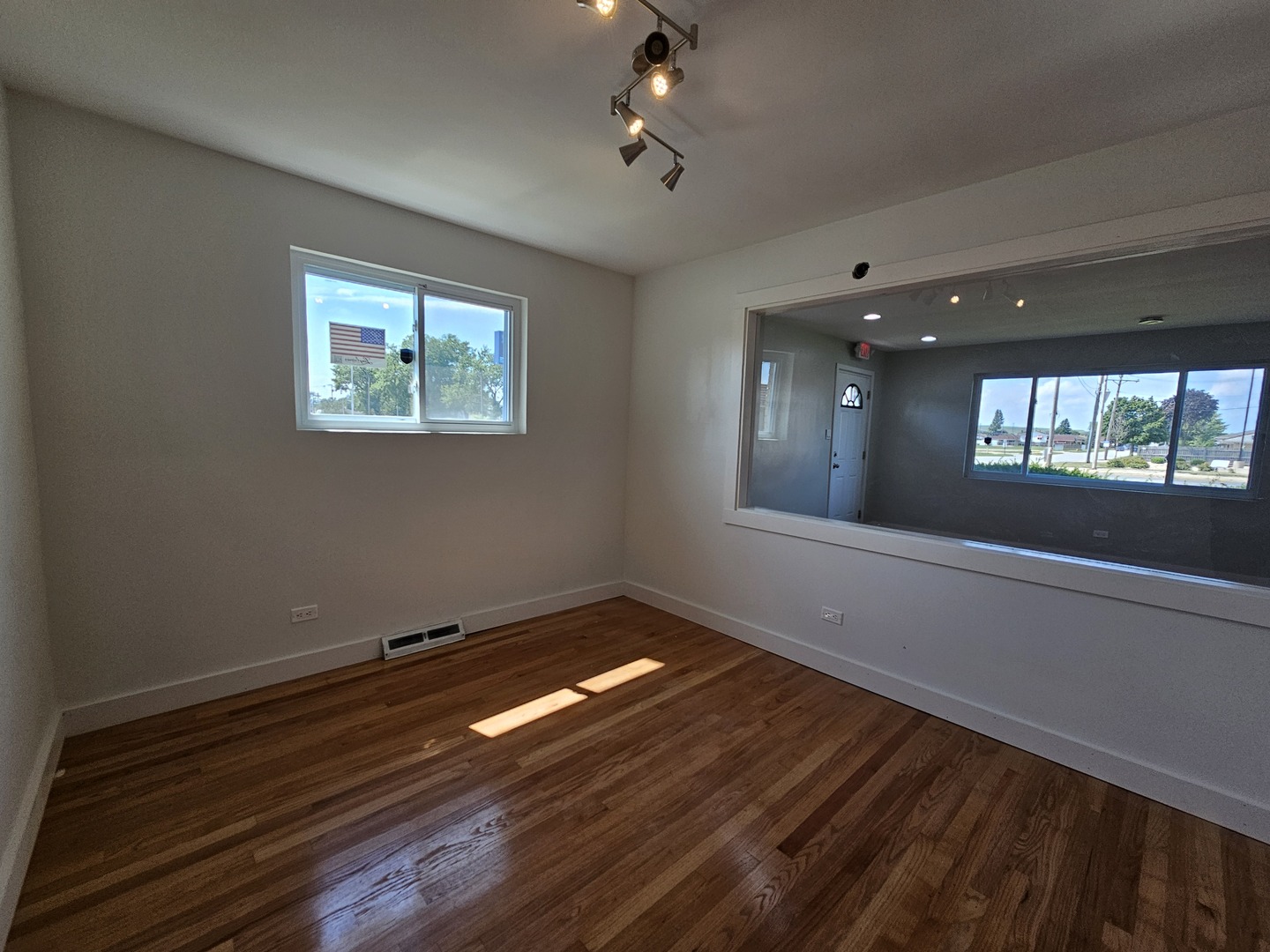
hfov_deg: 106.2
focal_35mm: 13
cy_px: 476
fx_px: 477
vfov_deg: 89.9
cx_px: 635
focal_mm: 2.2
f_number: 2.2
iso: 64
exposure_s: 1/253
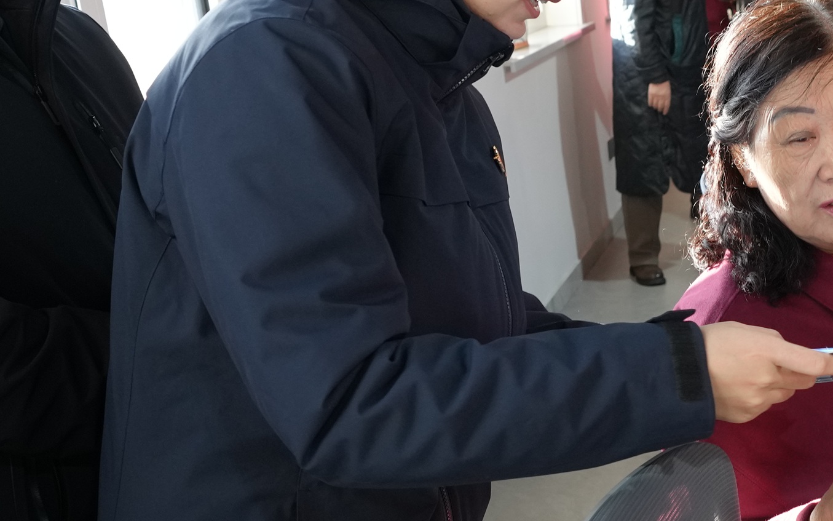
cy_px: 334
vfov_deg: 24.8
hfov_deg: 37.1
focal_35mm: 52
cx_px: 698
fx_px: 1181
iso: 800
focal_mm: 16
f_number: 4
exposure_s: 1/160
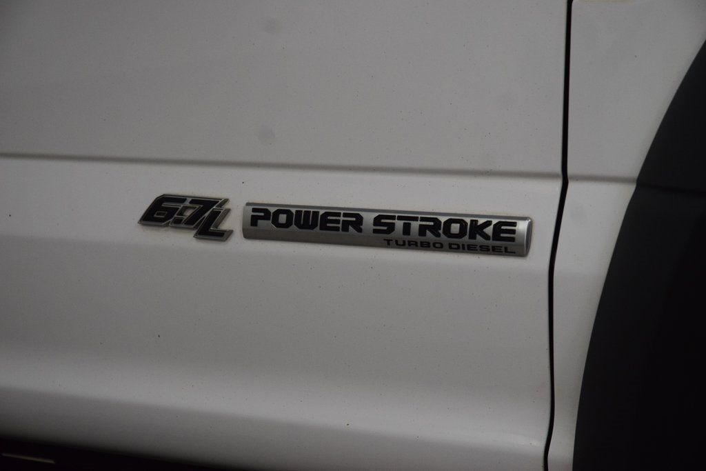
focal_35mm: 105
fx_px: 2059
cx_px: 353
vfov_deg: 13.0
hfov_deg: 19.5
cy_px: 236
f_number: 6.3
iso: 1600
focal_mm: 70
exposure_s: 1/125
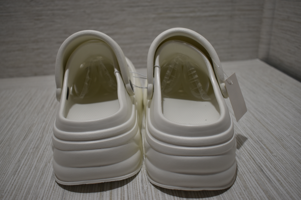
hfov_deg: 57.2
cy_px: 100
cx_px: 150
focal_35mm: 33
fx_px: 276
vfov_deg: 40.0
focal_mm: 22
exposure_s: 1/20
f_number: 4
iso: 100
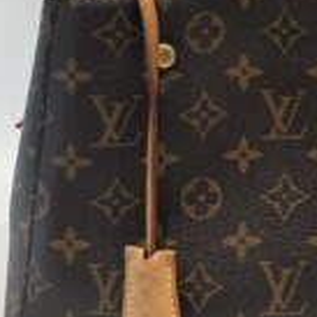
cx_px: 294
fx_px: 705
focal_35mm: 68
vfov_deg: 24.4
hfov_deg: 24.5
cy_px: 12
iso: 100
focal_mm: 6.86
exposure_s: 1/100
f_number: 1.78
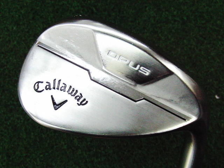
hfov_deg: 50.1
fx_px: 239
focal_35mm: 37
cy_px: 84
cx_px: 112
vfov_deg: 38.7
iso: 3200
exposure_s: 1/800
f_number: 3.6
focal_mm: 6.42
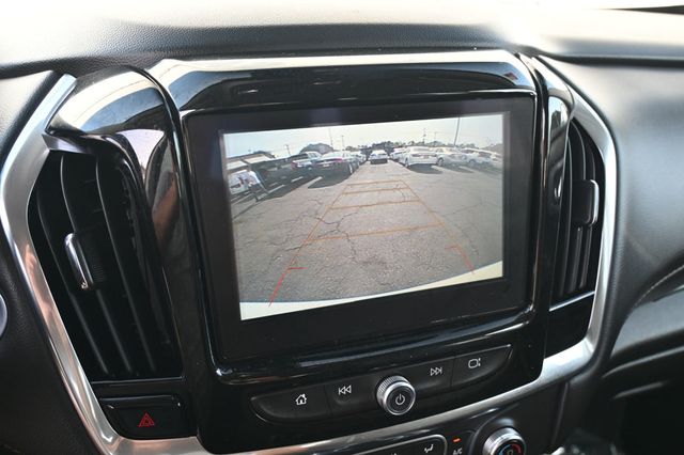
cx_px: 342
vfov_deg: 41.7
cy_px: 228
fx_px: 598
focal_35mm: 32
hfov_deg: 59.5
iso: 400
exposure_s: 1/160
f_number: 4
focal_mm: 21
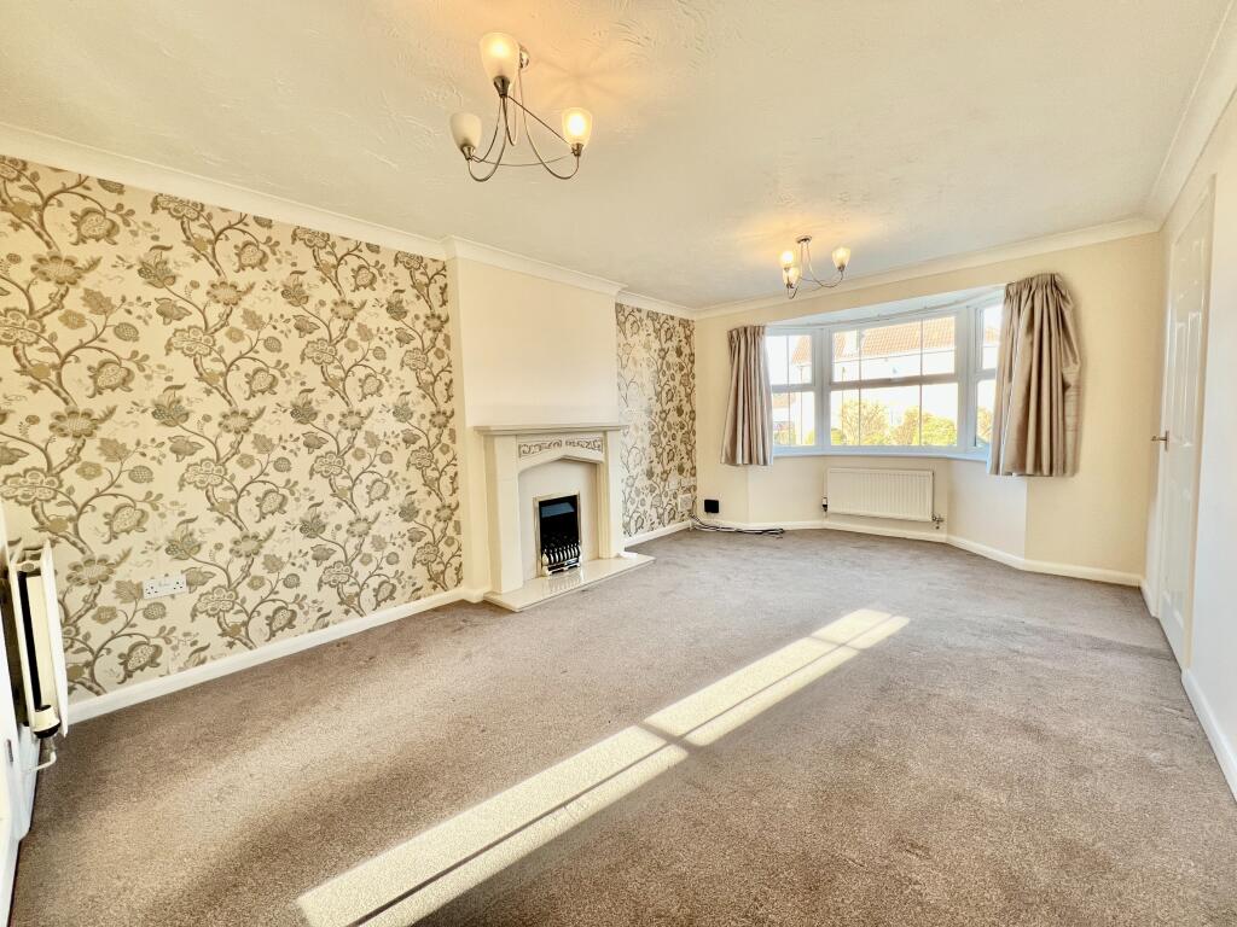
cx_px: 618
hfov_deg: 106.2
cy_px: 464
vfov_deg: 89.9
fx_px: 465
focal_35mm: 13
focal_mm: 1.57
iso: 80
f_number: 1.8
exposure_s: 1/99
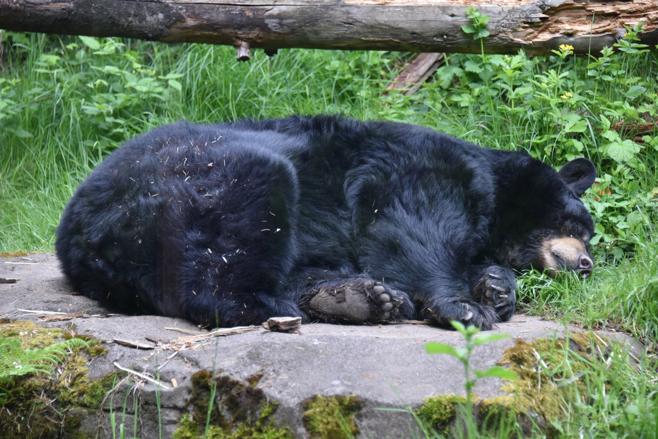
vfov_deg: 10.2
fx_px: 2468
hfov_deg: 15.2
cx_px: 329
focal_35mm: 135
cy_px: 220
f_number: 5.6
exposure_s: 1/320
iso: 2000
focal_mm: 135
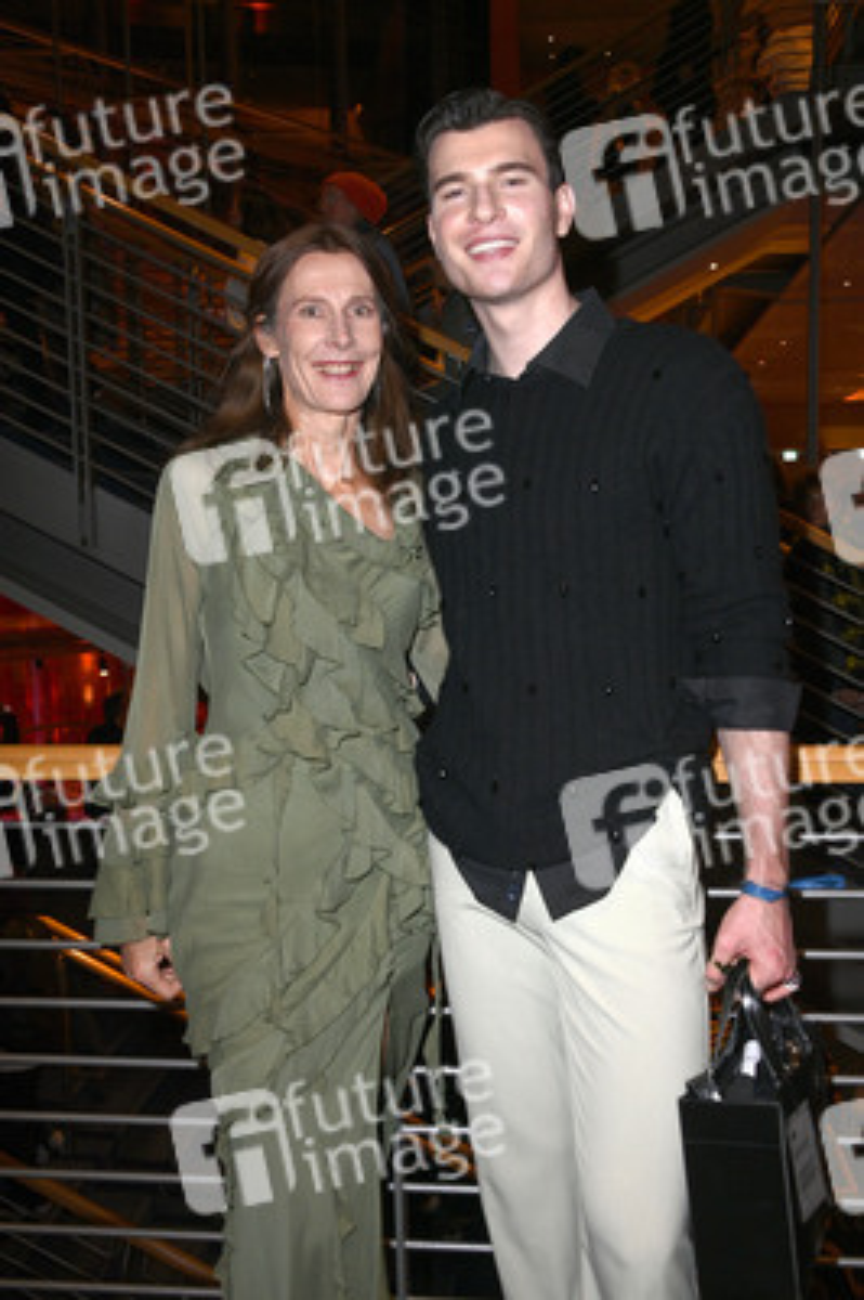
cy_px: 650
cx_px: 432
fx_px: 1226
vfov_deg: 55.8
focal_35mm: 34
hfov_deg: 38.8
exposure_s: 1/125
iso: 1250
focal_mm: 34
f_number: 5.6
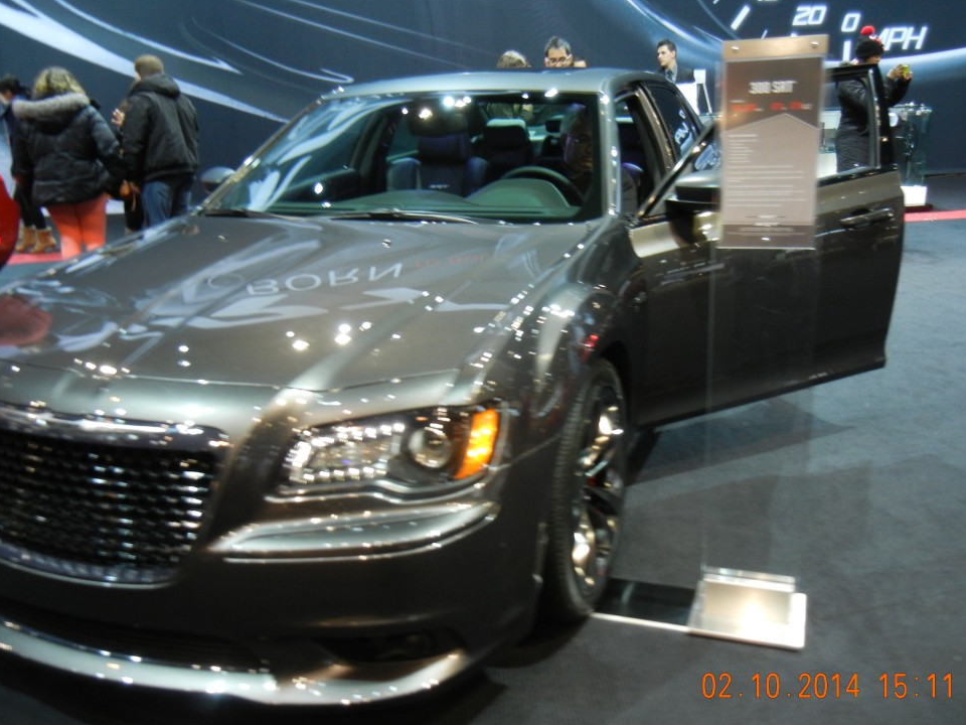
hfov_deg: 56.8
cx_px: 503
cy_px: 380
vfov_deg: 44.1
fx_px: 893
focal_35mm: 32
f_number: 3.5
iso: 400
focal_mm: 5.4
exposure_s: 1/34.2
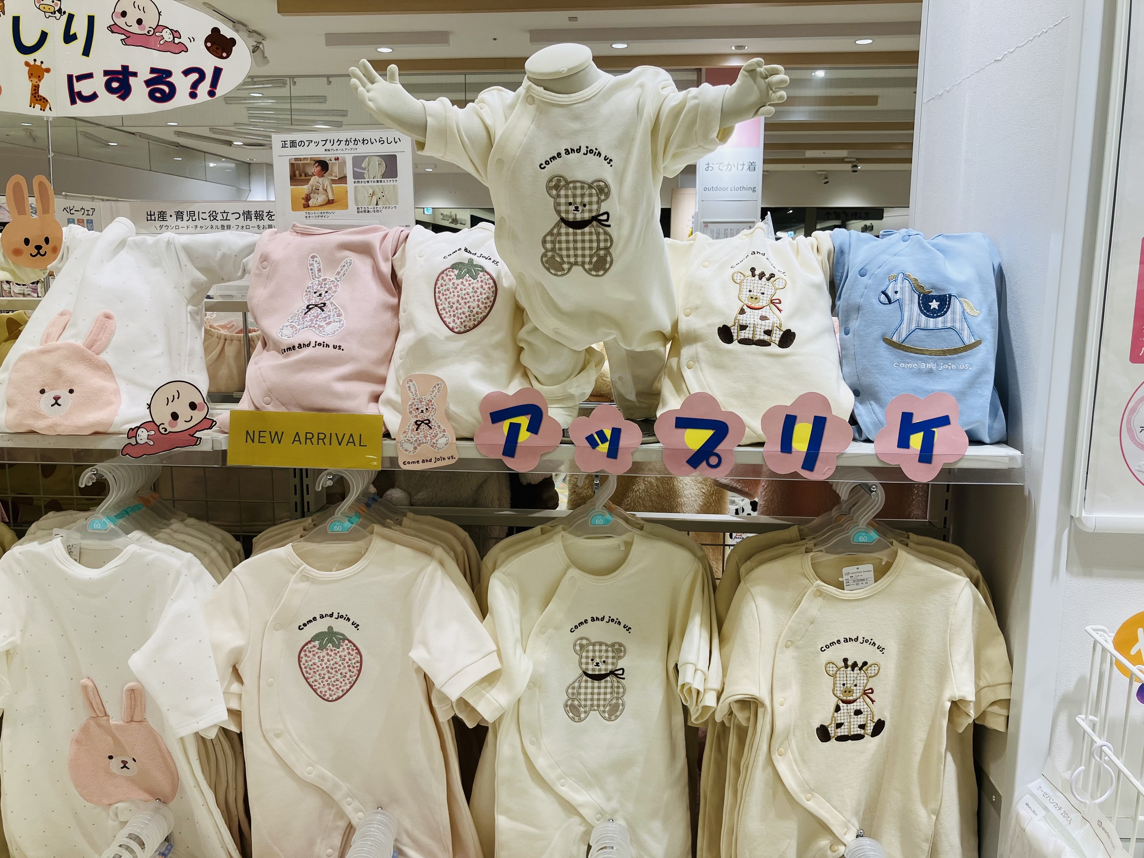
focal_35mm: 28
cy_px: 429
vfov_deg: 49.7
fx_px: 925
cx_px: 572
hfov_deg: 63.4
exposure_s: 1/120
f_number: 1.8
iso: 32
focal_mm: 3.99
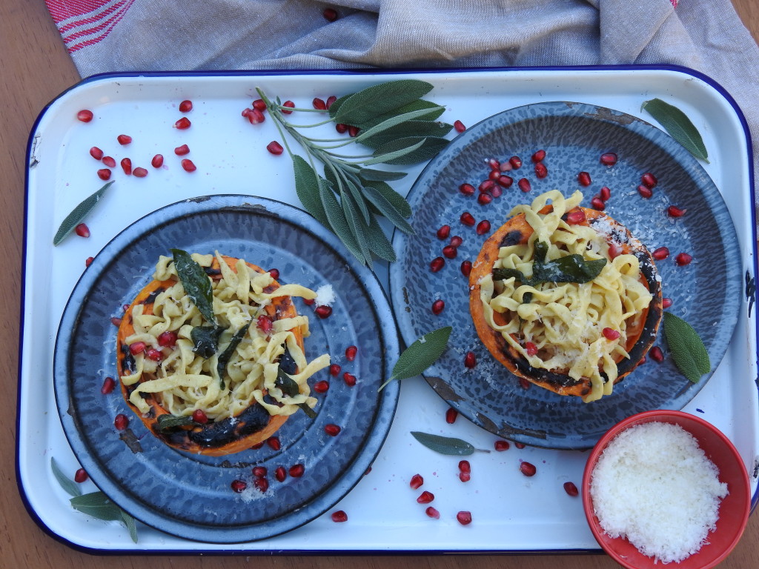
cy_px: 284
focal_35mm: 45
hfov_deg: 42.1
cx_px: 380
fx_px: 987
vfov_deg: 32.2
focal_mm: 8.1
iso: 100
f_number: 4
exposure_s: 1/60
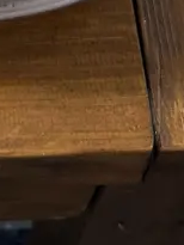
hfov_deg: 12.1
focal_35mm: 120
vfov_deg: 12.5
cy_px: -356
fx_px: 850
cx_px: -45
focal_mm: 6.86
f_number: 1.78
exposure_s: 1/100
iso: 200
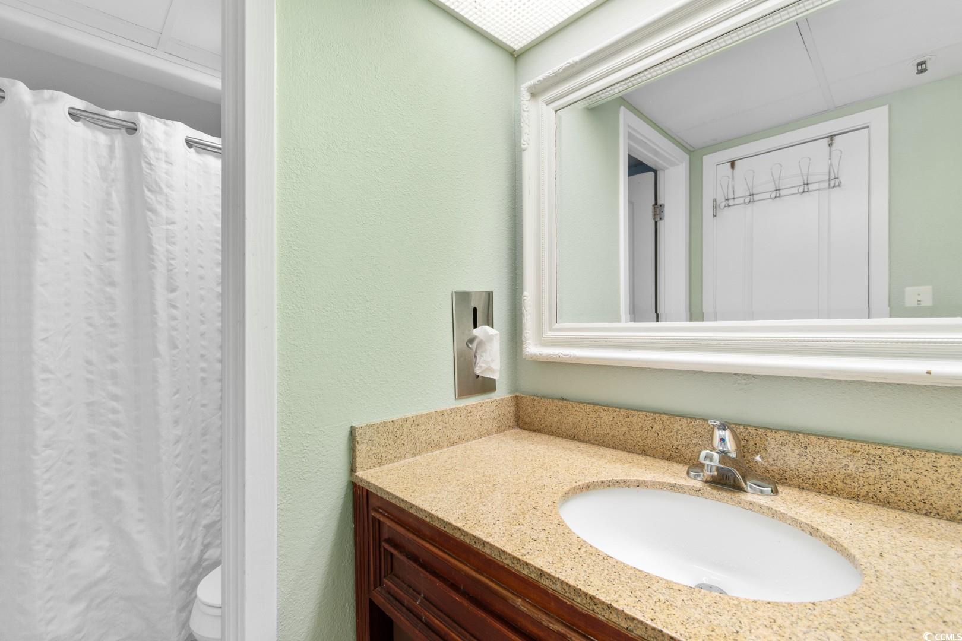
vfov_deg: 77.3
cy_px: 320
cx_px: 481
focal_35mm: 15
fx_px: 401
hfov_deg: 100.4
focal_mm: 10
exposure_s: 1/8
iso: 100
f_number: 4.5
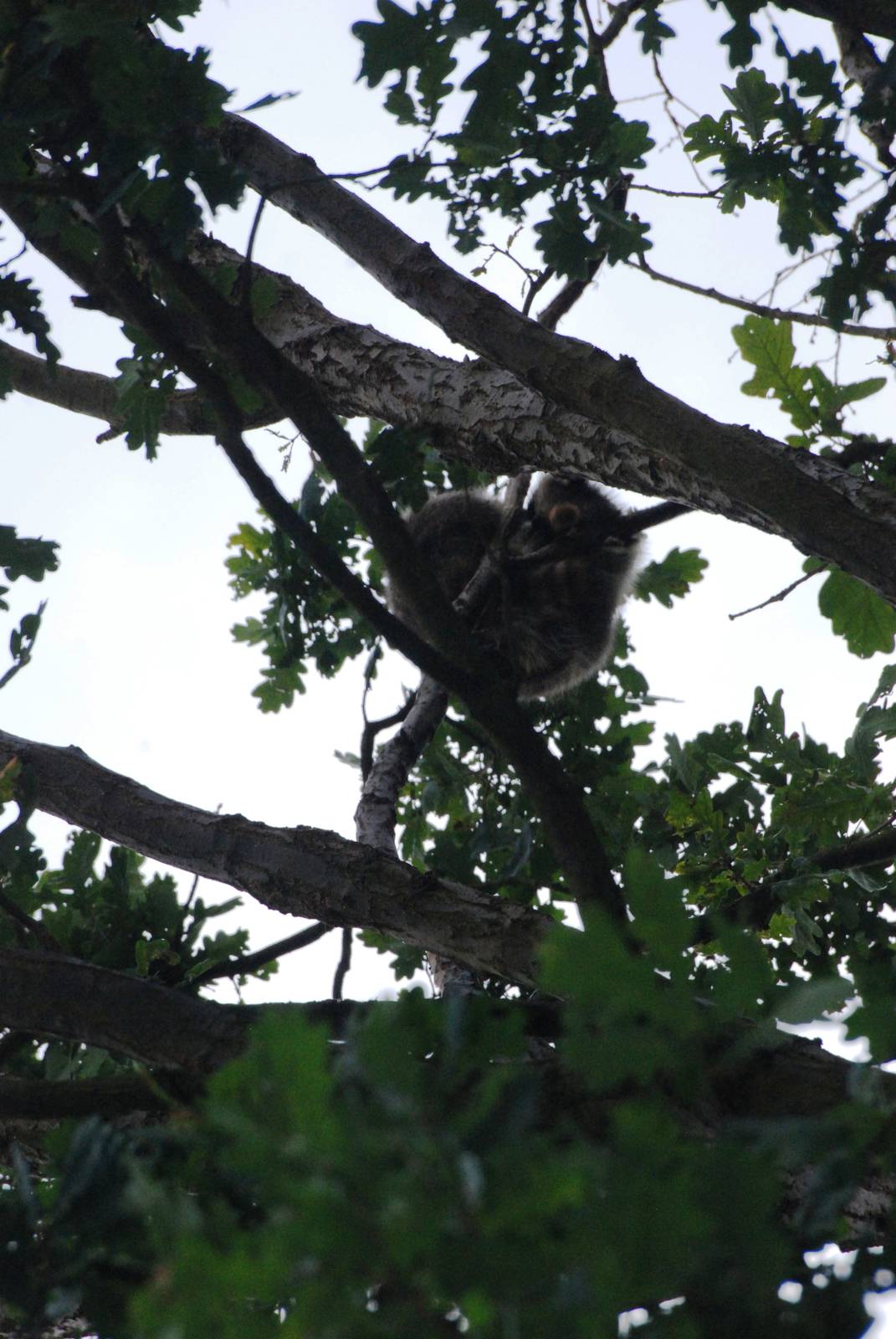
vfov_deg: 4.6
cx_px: 448
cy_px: 670
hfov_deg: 3.1
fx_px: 16752
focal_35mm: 450
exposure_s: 1/200
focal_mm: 300
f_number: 11
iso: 1000
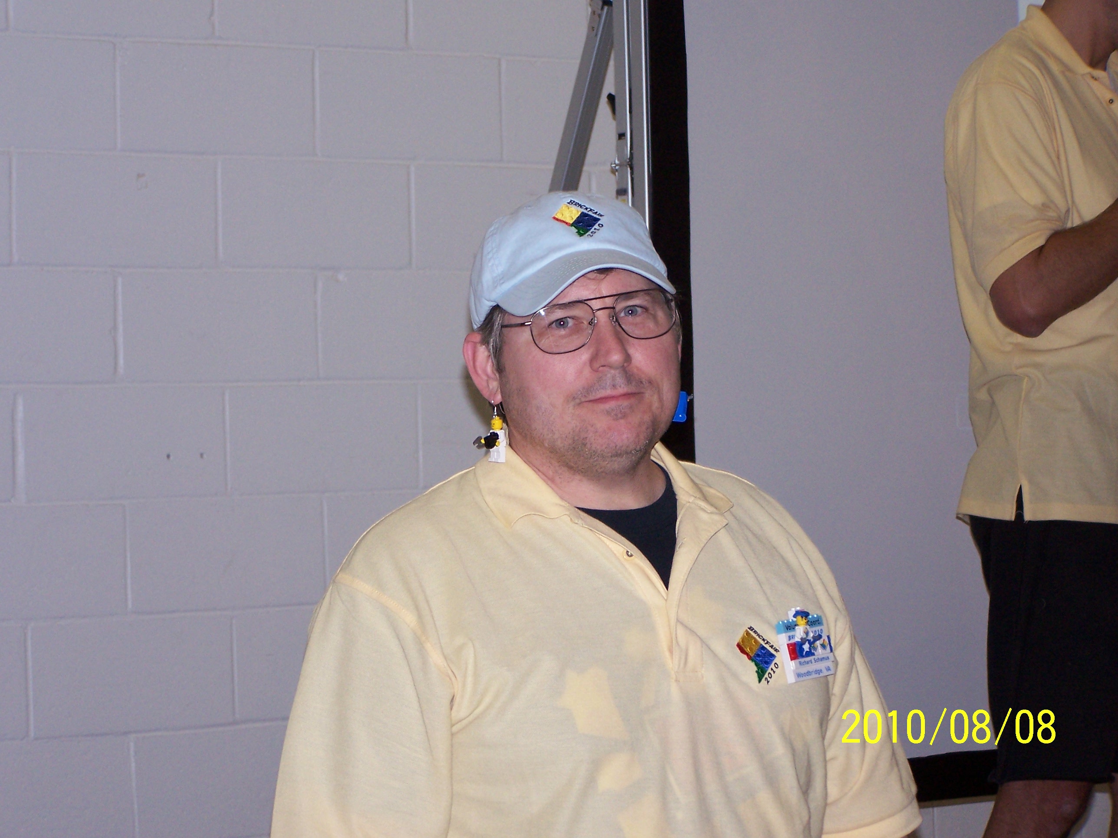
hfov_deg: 16.8
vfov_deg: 12.7
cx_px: 559
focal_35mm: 117
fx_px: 3779
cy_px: 419
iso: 140
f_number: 3.2
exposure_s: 1/90
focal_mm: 19.4
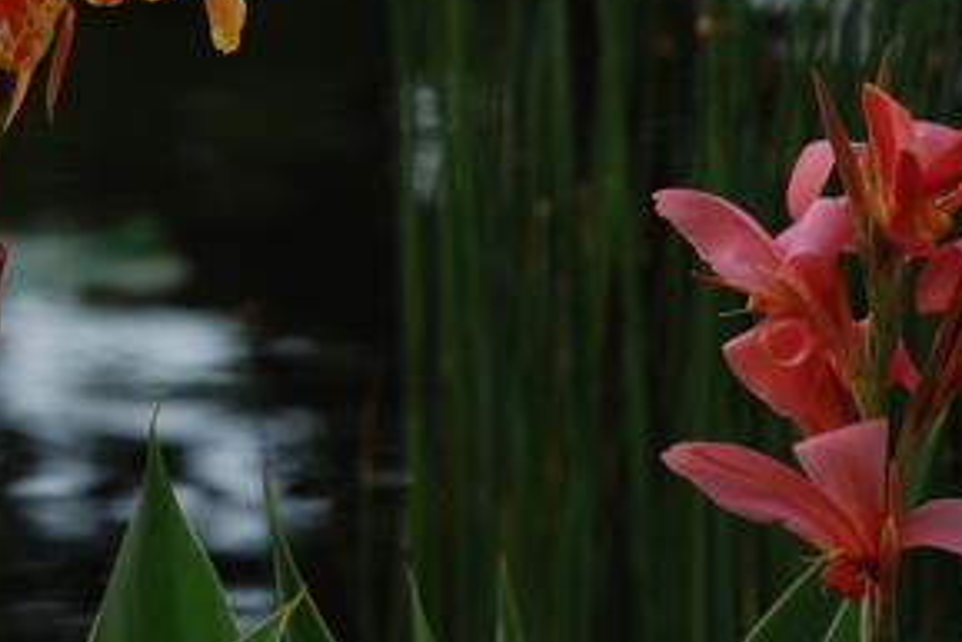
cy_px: 77
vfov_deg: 3.1
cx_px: 27
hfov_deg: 4.6
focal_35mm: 449
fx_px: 12007
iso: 100
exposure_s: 1/60
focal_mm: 135
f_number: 5.6
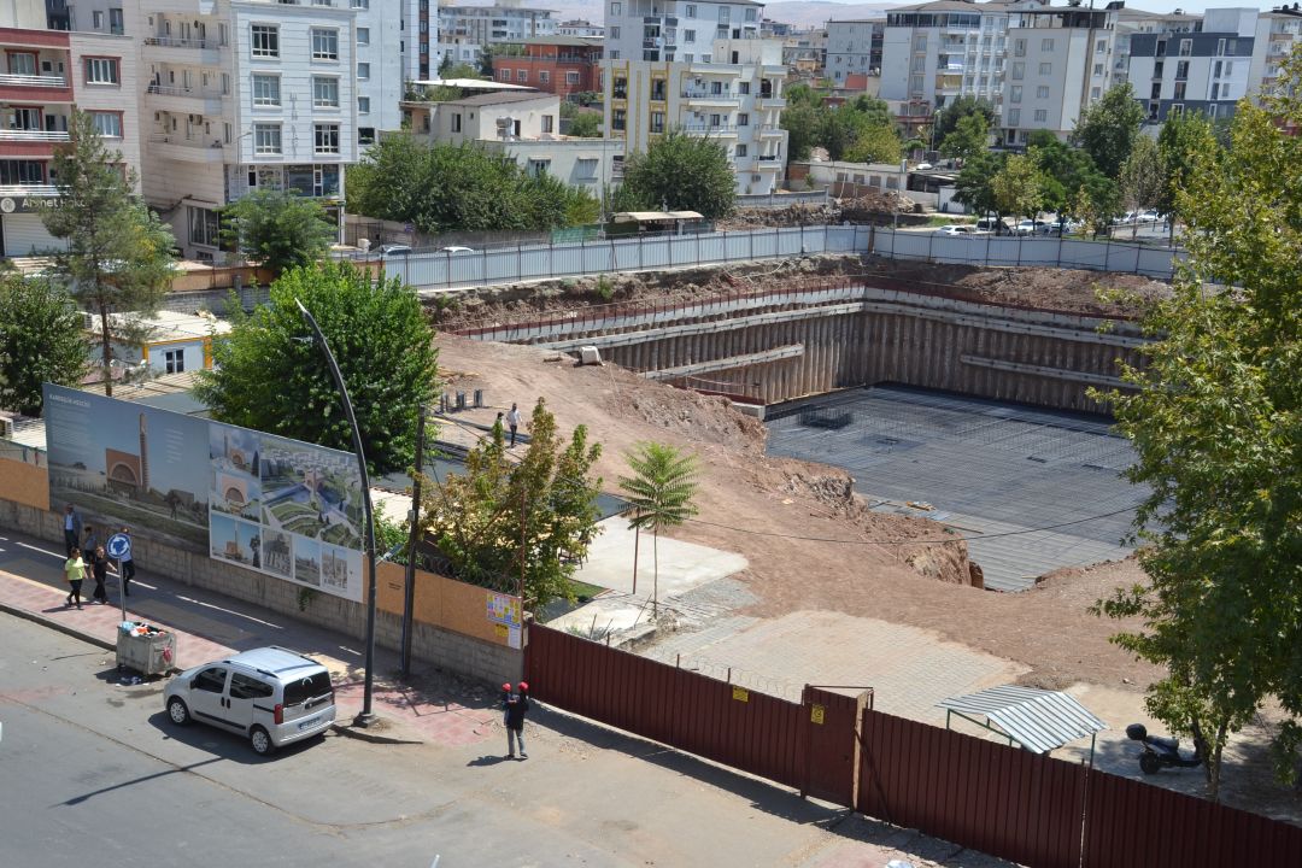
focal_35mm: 46
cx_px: 651
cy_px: 434
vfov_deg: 28.9
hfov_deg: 42.3
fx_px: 1682
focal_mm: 31
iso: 100
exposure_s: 1/160
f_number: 6.3
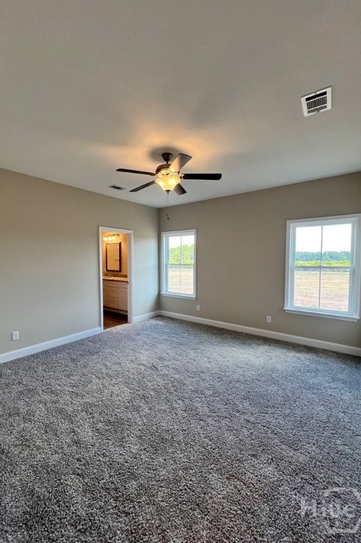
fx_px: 211
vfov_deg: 104.3
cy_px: 272
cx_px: 166
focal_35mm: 14
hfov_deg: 81.0
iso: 100
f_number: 1.8
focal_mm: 1.57
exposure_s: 1/120
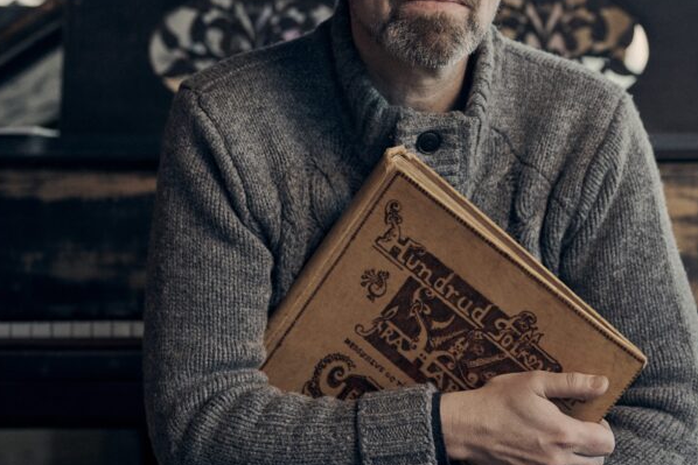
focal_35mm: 107
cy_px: 185
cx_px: 454
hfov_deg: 19.0
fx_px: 2075
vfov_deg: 12.8
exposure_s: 1/500
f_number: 2.2
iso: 640
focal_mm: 50
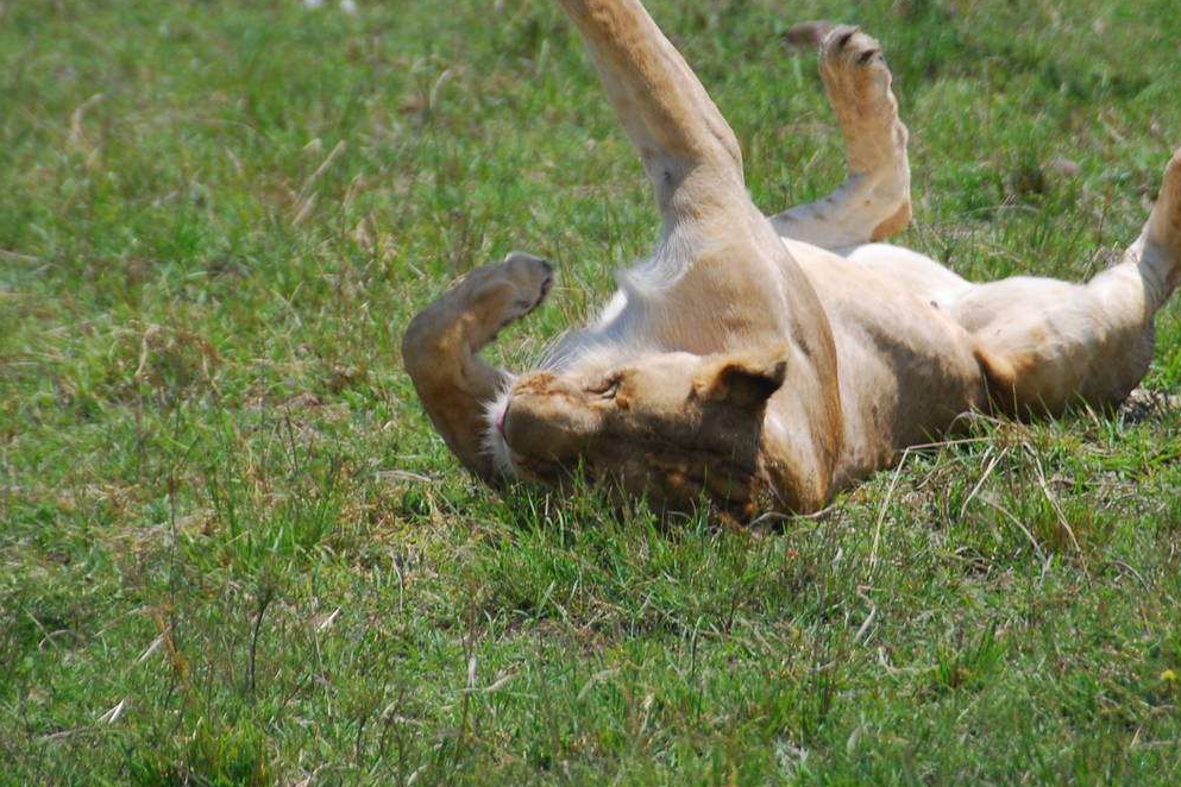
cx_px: 760
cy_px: 232
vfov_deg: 2.8
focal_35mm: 484
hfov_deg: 4.3
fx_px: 15877
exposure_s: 1/320
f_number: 5.6
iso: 200
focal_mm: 200
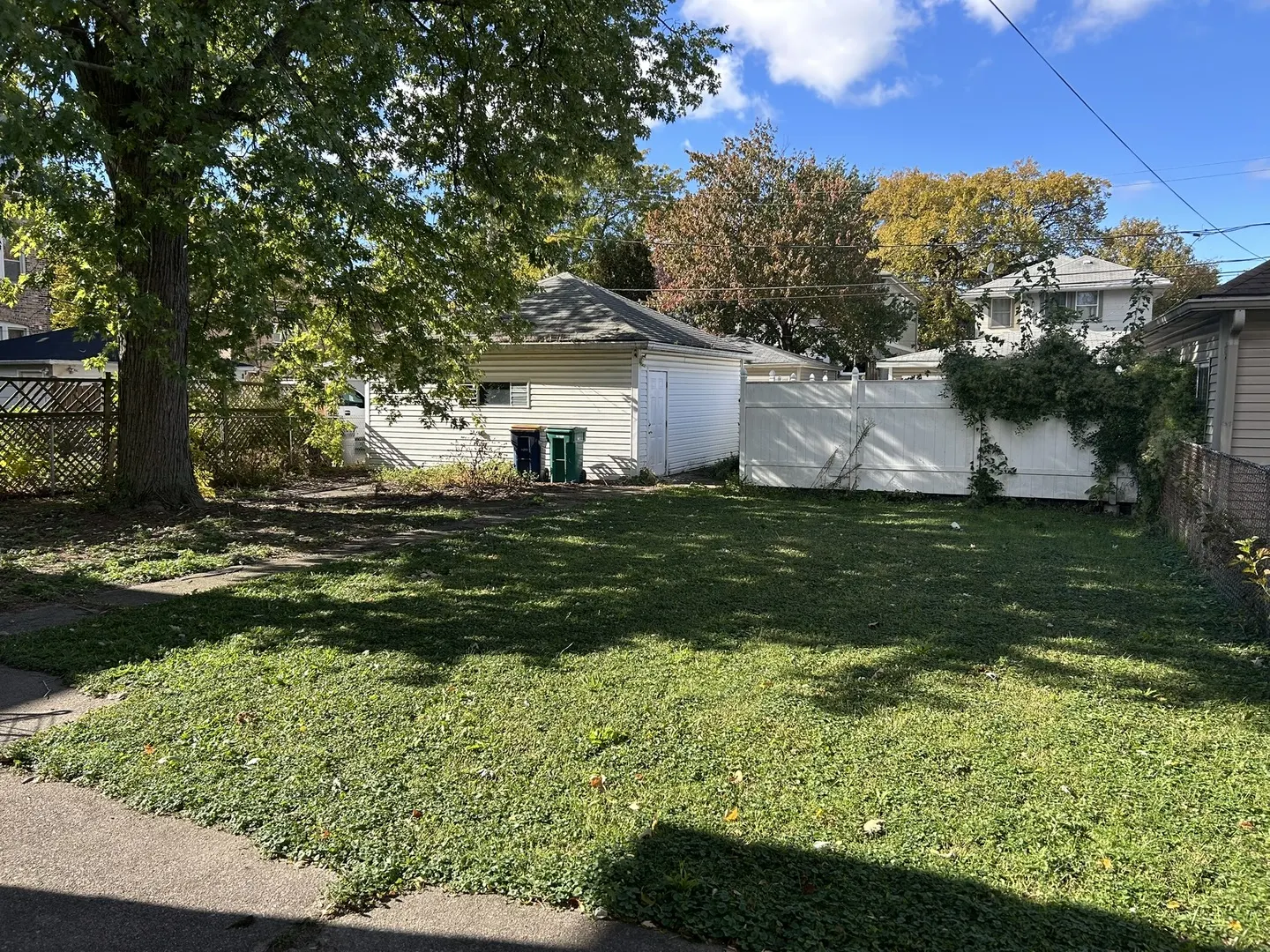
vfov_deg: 53.1
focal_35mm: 26
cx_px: 635
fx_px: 954
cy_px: 476
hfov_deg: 67.3
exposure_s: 1/1295
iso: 50
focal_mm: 5.7
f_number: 1.5
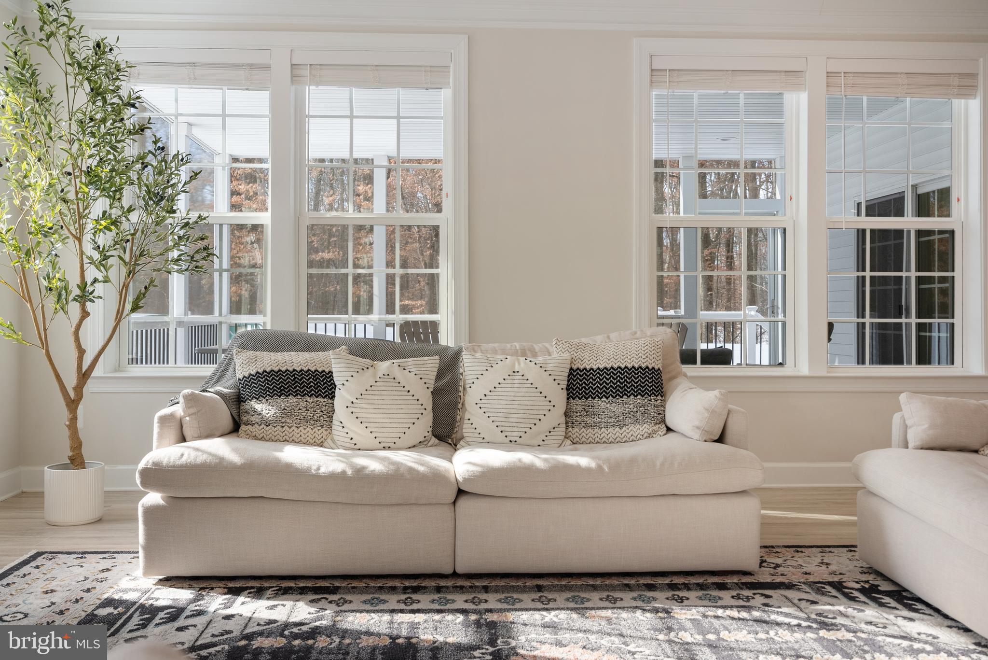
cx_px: 494
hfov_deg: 60.3
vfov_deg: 42.4
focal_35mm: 31
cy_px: 330
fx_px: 851
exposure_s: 1/25
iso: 250
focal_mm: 31
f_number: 8
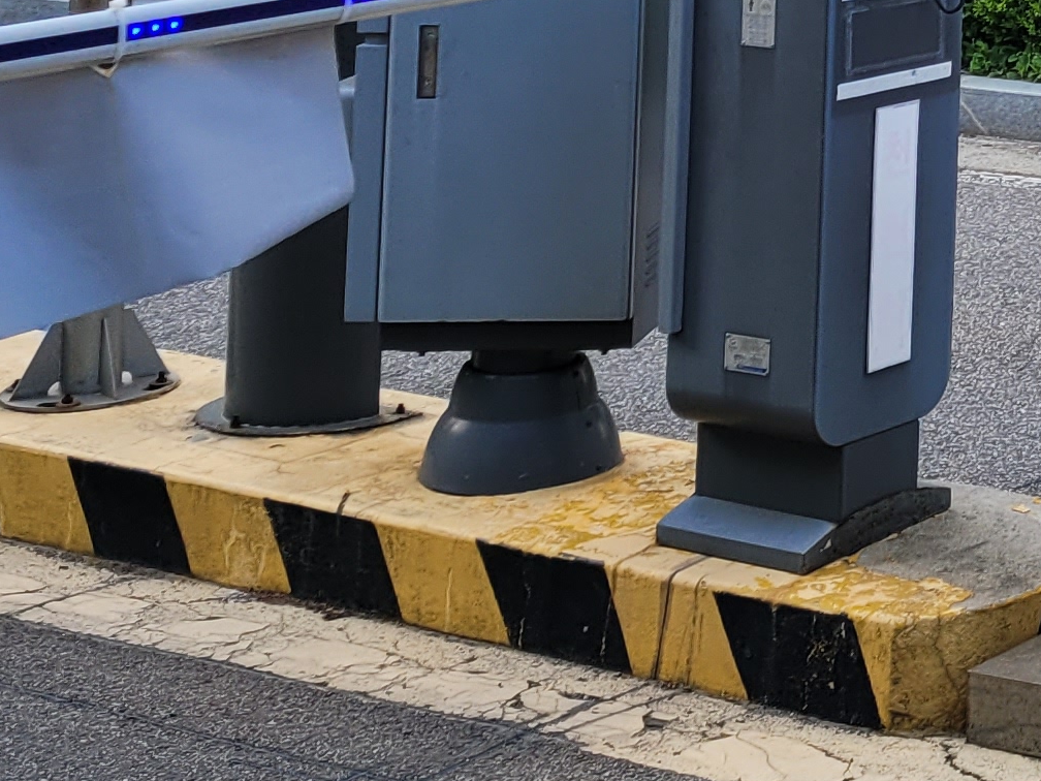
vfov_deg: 13.1
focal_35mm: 104
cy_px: -542
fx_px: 3128
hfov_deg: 17.1
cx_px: 1551
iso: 40
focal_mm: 5.4
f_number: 1.8
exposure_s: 1/303
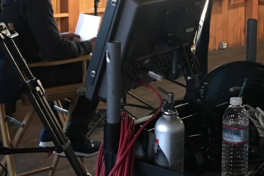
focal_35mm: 78
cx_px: 199
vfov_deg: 17.4
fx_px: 572
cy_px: 36
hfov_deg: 25.7
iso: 64
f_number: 2.2
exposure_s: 1/4
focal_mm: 4.15
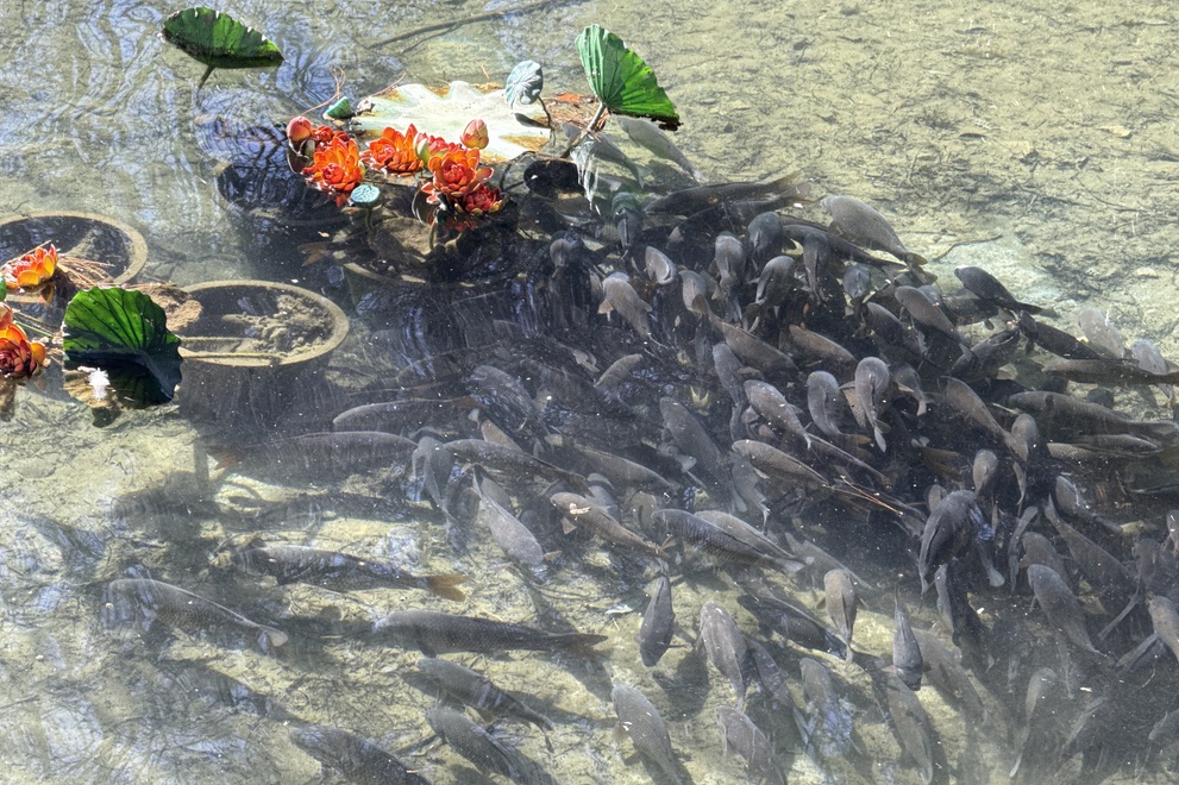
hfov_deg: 15.9
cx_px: 596
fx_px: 4223
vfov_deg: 10.6
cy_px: 446
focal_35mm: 129
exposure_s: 1/237
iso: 100
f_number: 2.8
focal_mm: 15.66
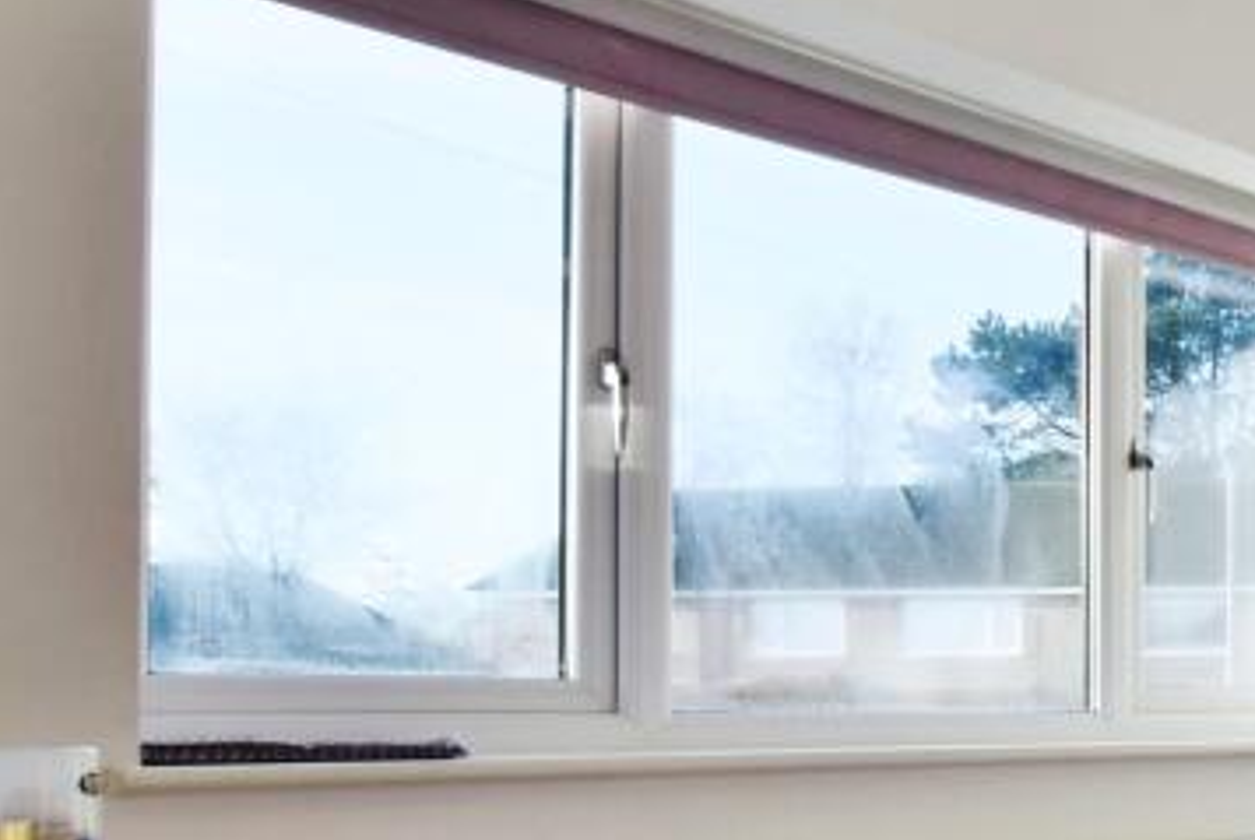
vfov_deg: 30.5
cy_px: 668
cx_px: 1796
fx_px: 1501
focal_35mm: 43
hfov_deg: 30.3
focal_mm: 10
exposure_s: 1/160
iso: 640
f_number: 8
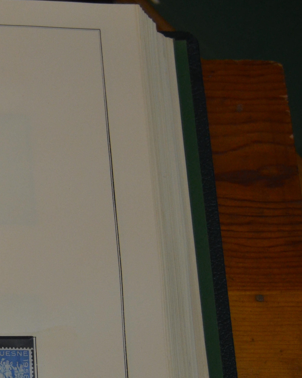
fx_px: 961
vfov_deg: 22.0
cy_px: 280
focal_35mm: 86
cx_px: -122
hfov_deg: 16.6
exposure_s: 1/60
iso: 900
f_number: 4
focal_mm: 26
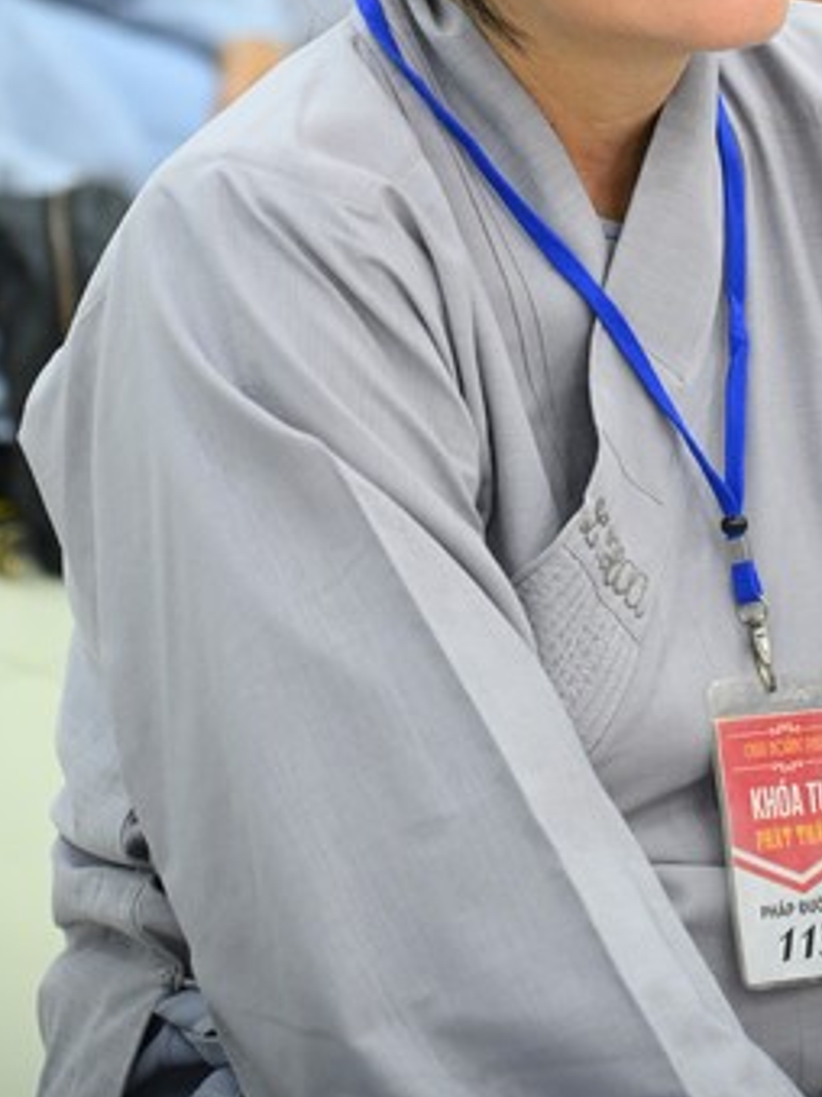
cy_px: 58
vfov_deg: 8.9
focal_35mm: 221
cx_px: 615
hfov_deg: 6.7
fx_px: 7002
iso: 5000
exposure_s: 1/160
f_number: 4
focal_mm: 120
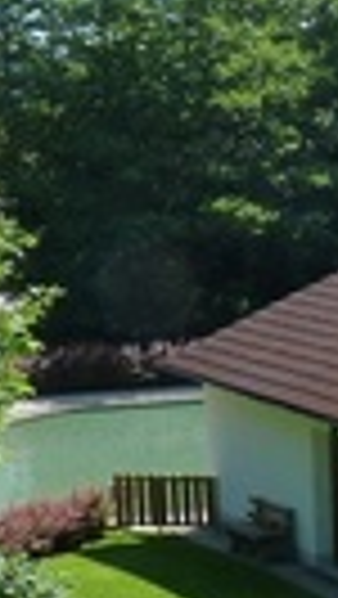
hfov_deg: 7.5
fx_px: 2338
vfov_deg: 14.6
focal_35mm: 147
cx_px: 942
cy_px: 337
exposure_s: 1/200
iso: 125
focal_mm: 5.6
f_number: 5
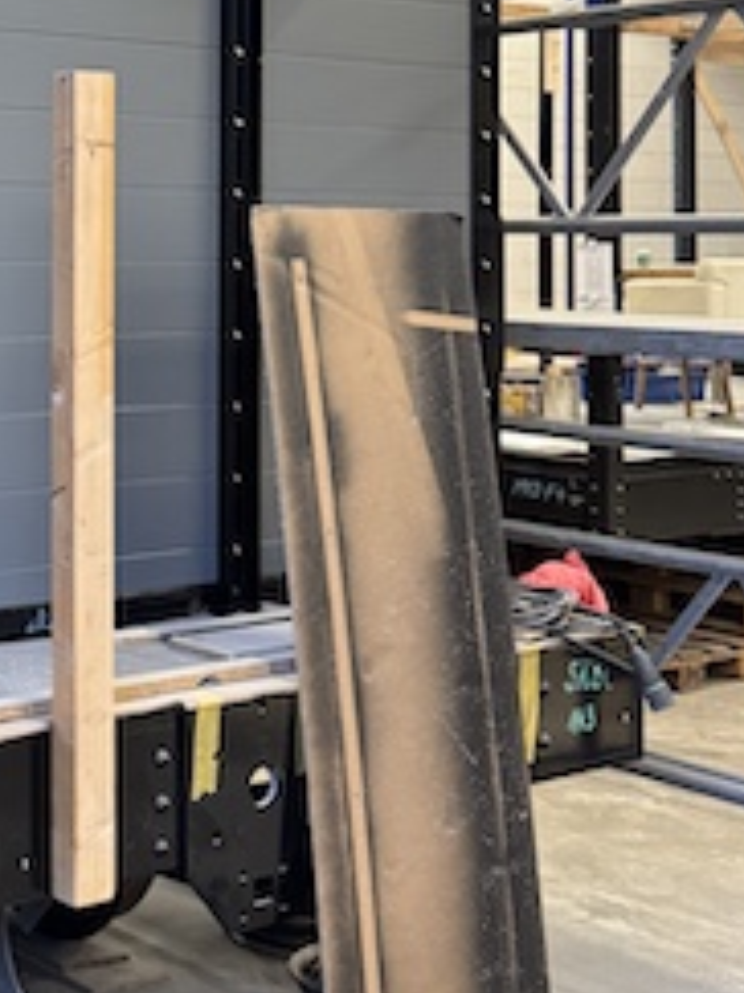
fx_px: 1893
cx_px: -49
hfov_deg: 21.2
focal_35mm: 66
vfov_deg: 28.7
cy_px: 186
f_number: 1.78
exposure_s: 1/50
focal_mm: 6.76
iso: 640
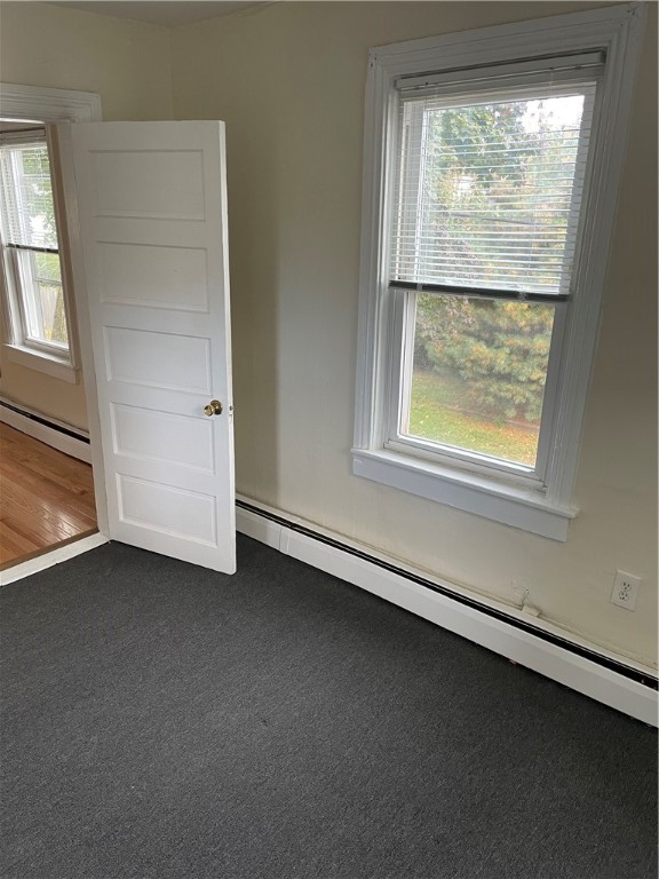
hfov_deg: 53.1
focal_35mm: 26
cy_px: 440
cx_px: 330
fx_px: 660
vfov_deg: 67.3
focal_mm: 4.2
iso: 100
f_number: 1.6
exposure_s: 1/60
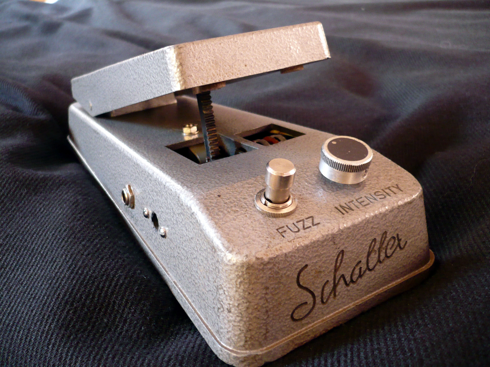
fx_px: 495
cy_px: 184
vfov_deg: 40.7
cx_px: 245
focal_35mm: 35
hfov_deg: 52.6
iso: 200
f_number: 2.8
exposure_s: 1/8
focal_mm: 5.8
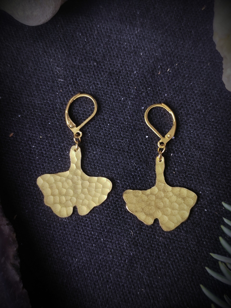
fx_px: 409
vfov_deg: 41.2
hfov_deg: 31.5
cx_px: 116
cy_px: 154
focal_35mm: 46
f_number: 1.65
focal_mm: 6.19
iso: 125
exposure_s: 1/25
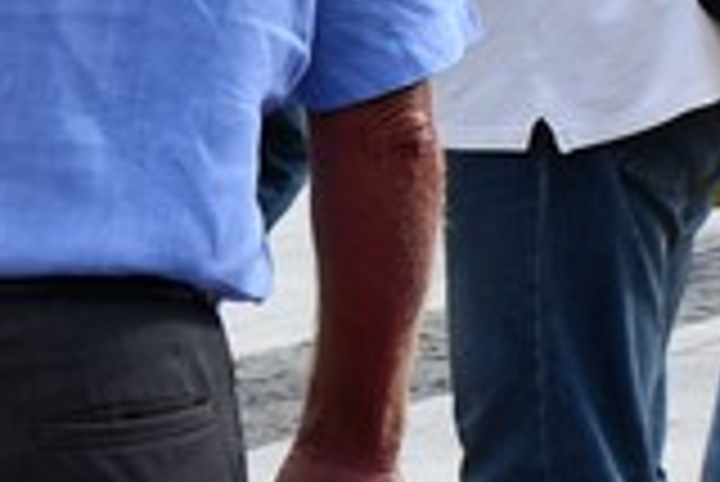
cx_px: -792
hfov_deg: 4.4
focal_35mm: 461
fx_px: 9228
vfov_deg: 3.0
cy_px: -20
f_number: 8
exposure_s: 1/250
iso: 180
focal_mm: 48
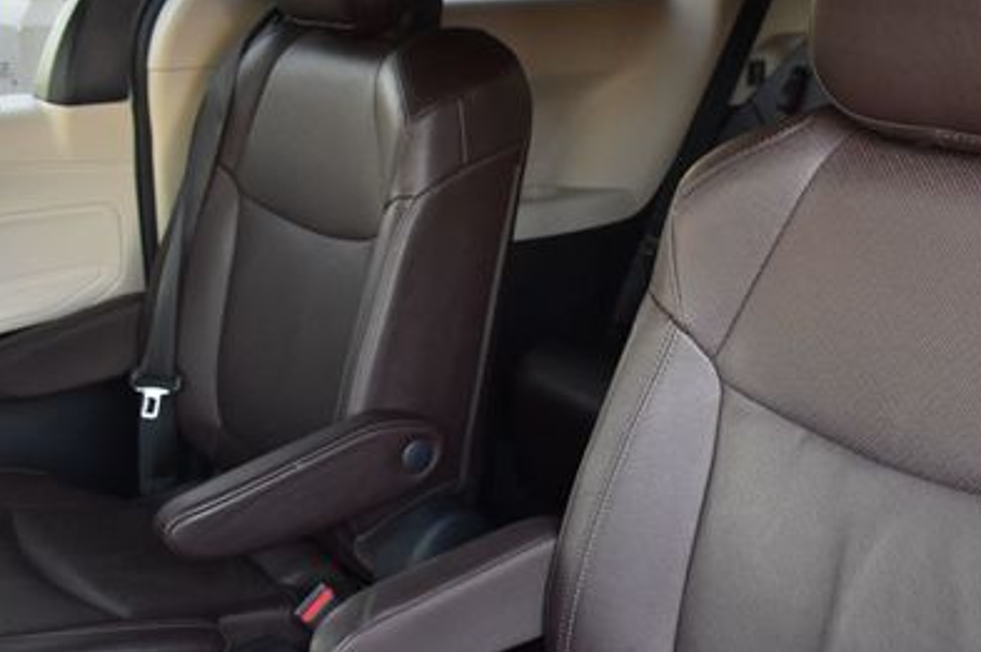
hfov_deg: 43.1
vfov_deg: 30.4
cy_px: 367
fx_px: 1198
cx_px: 736
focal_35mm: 44
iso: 1600
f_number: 5.6
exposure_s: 1/15
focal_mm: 18
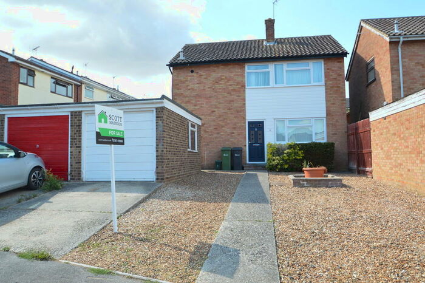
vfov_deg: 50.4
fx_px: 301
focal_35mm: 26
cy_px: 142
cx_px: 212
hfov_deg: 70.5
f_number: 6.3
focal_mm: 17
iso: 100
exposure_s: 1/160
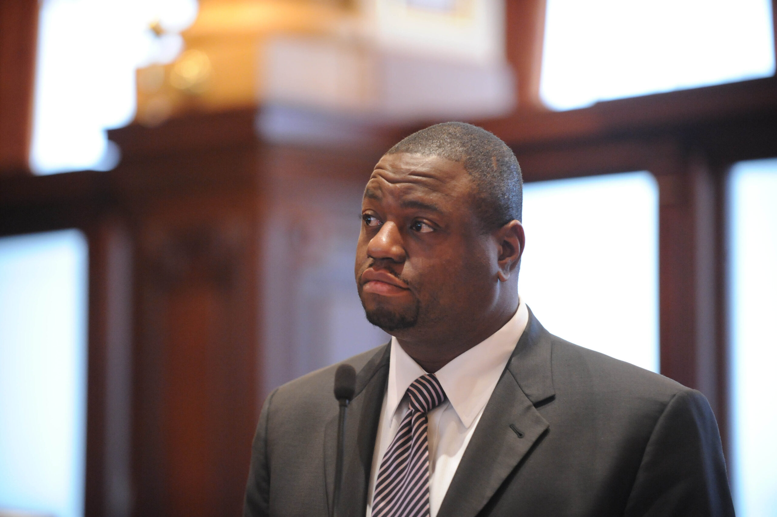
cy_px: 258
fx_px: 3235
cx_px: 388
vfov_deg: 9.1
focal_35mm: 150
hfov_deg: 13.7
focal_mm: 150
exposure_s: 1/125
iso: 4000
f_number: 2.8
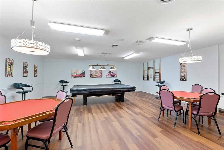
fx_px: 93
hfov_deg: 100.4
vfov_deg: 77.3
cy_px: 75
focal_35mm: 15
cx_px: 112
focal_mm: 10
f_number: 7.1
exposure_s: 1/20
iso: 800
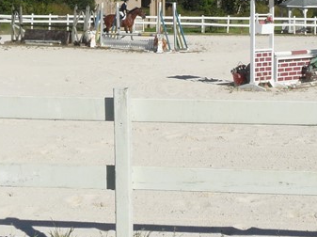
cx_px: 183
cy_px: 1
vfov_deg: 19.6
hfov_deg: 26.7
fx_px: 668
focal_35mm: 73
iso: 80
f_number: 4.6
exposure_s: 1/1000
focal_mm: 3.9
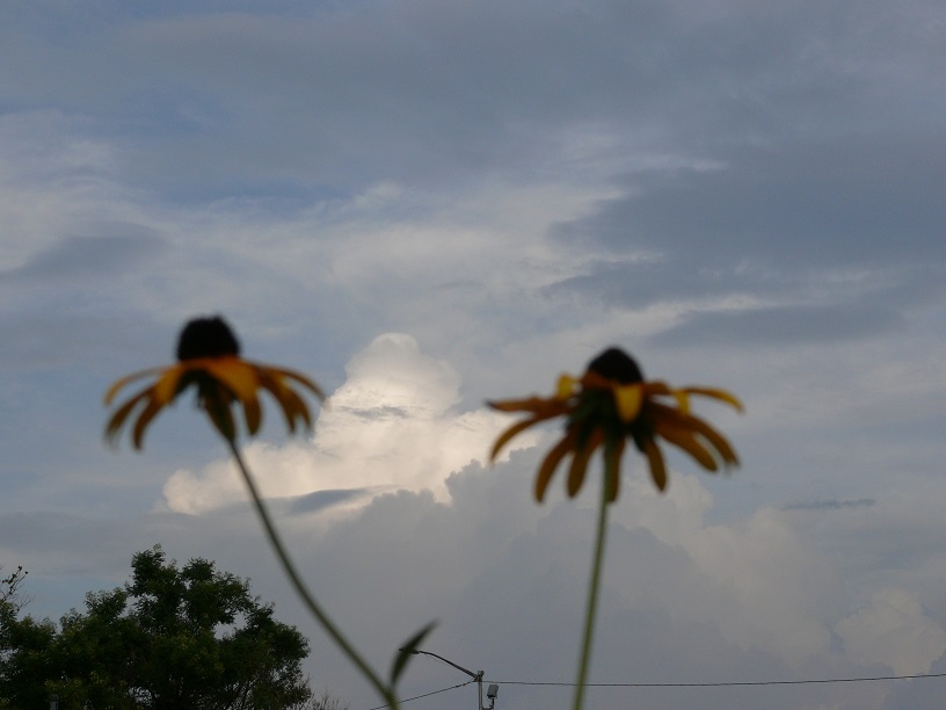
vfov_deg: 19.4
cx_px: 473
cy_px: 355
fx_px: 2077
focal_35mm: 76
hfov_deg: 25.7
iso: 100
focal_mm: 14.7
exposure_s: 1/320
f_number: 5.6
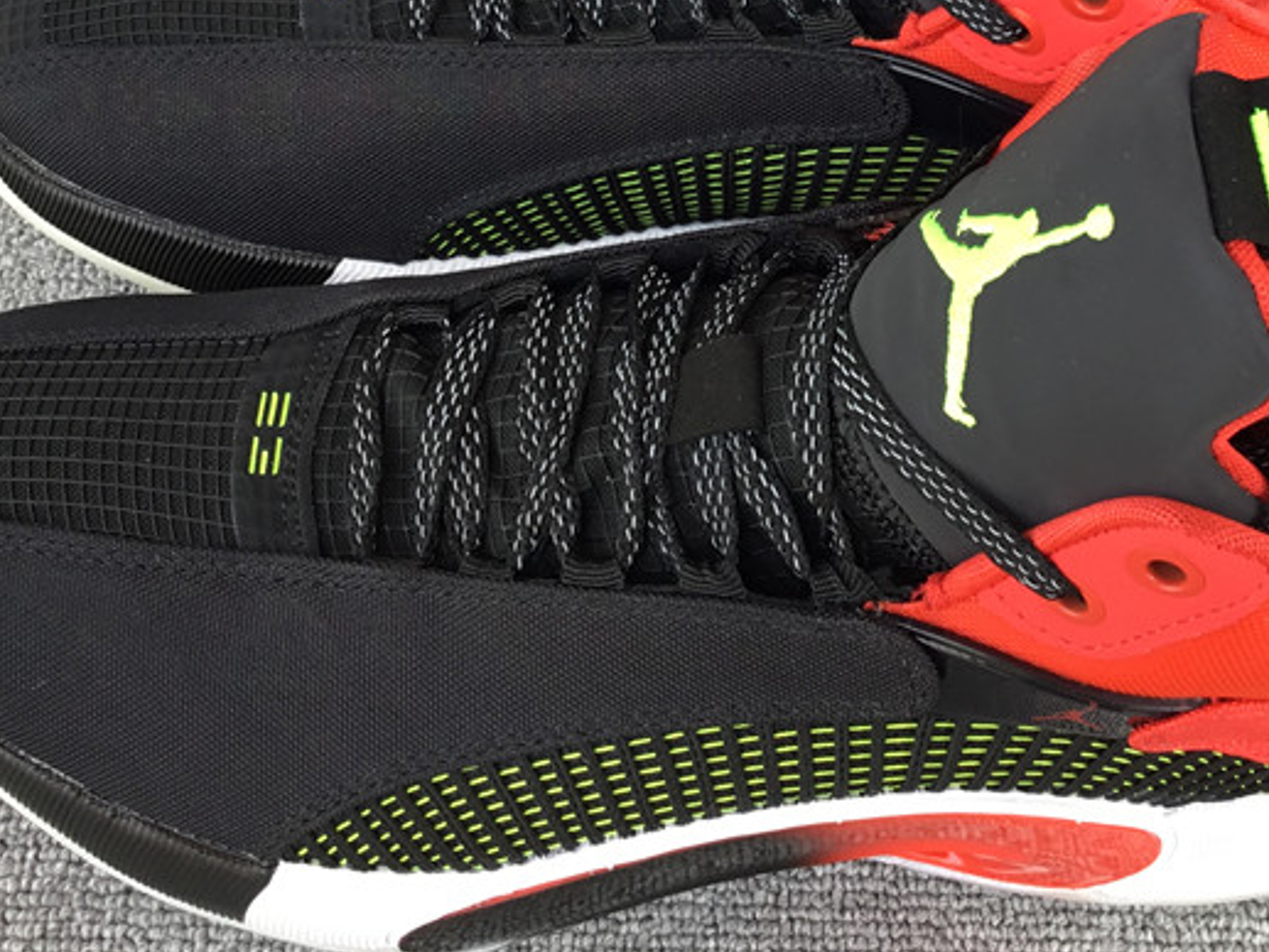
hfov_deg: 35.4
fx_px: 1980
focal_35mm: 54
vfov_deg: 26.4
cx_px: 746
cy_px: 148
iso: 32
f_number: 2.4
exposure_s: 1/100
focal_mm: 3.3
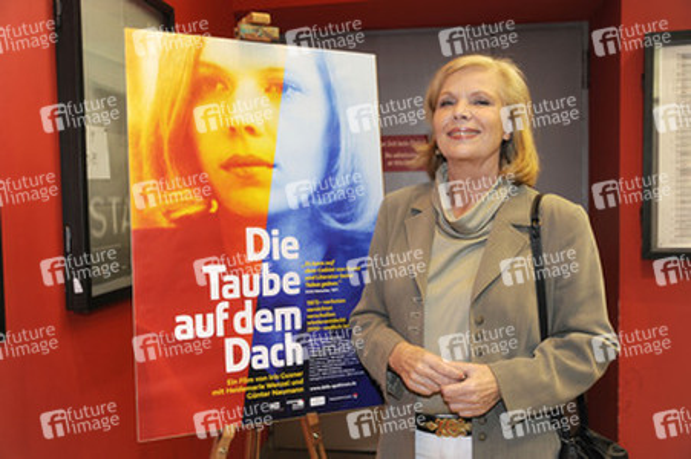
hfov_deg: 48.5
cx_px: 346
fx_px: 767
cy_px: 230
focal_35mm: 40
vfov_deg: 33.4
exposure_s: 1/50
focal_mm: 40
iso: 1000
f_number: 5
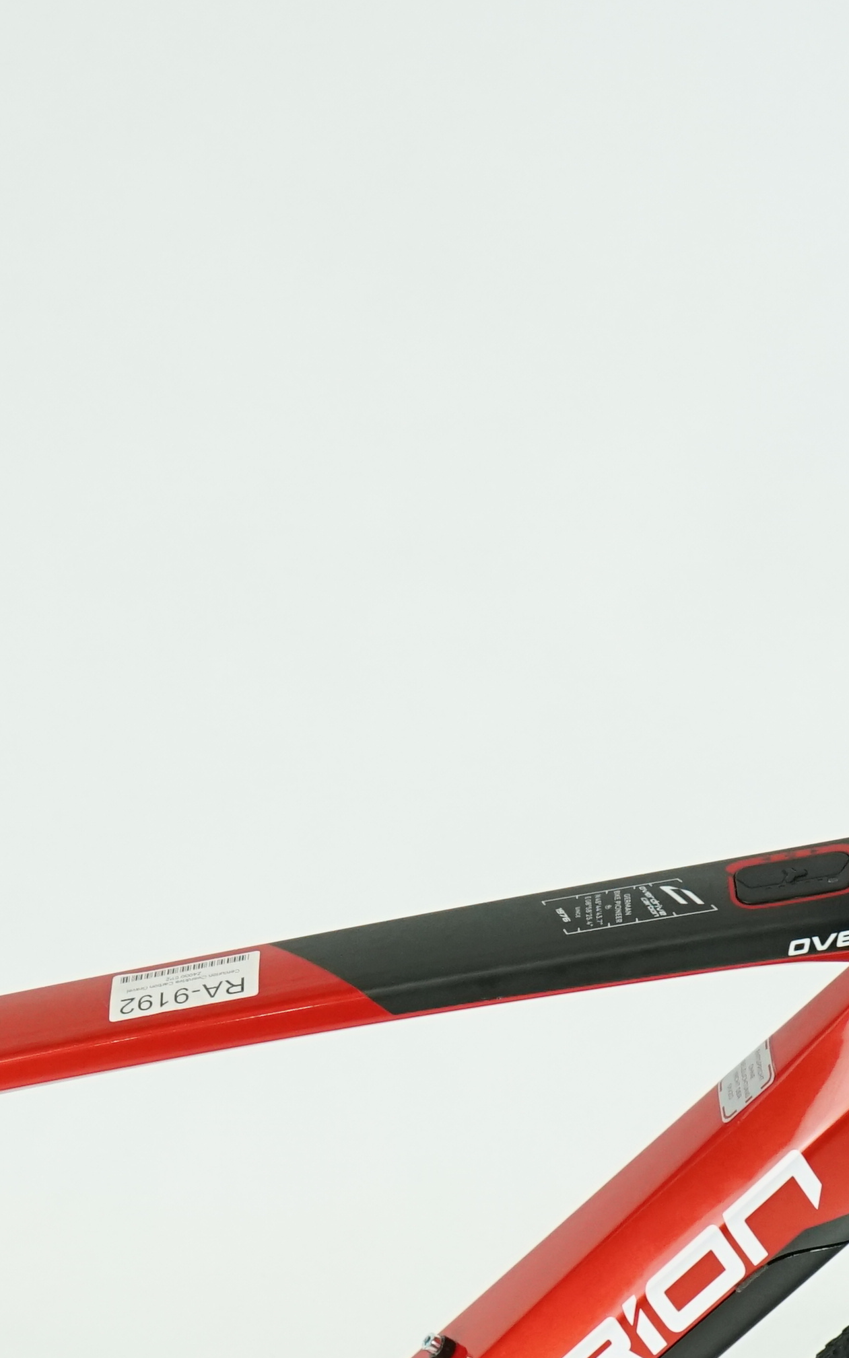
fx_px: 3703
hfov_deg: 13.1
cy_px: 1187
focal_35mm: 100
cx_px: 269
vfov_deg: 20.4
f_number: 5.6
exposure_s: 1/200
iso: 1600
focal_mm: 33
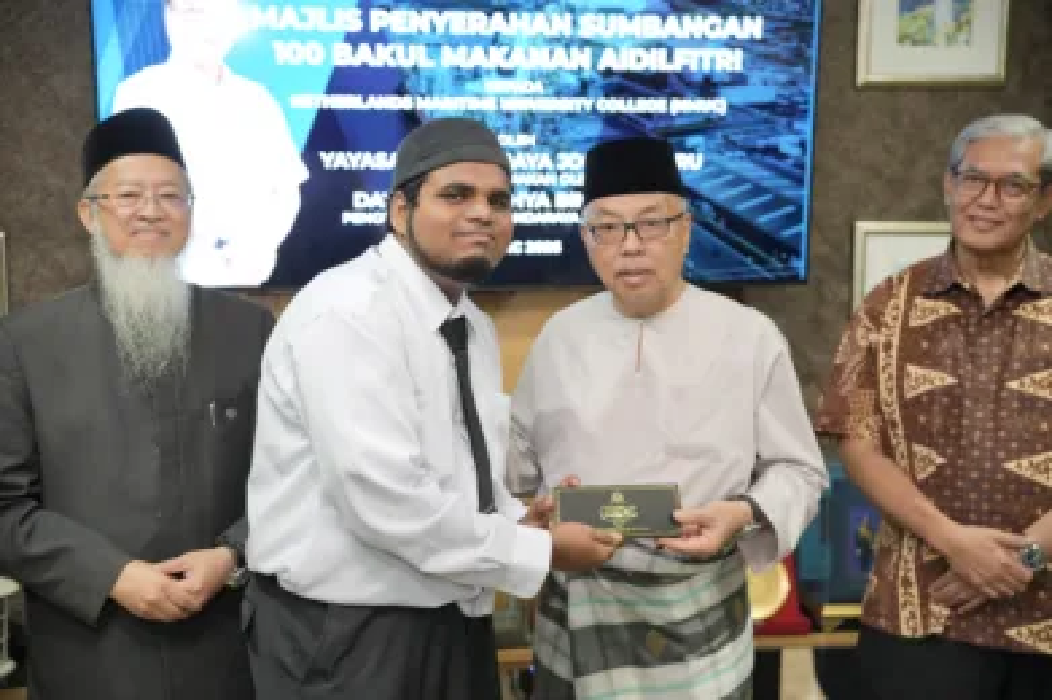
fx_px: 1530
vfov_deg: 25.8
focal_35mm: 52
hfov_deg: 37.9
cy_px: 350
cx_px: 526
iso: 800
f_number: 2.8
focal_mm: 52.4
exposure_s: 1/80
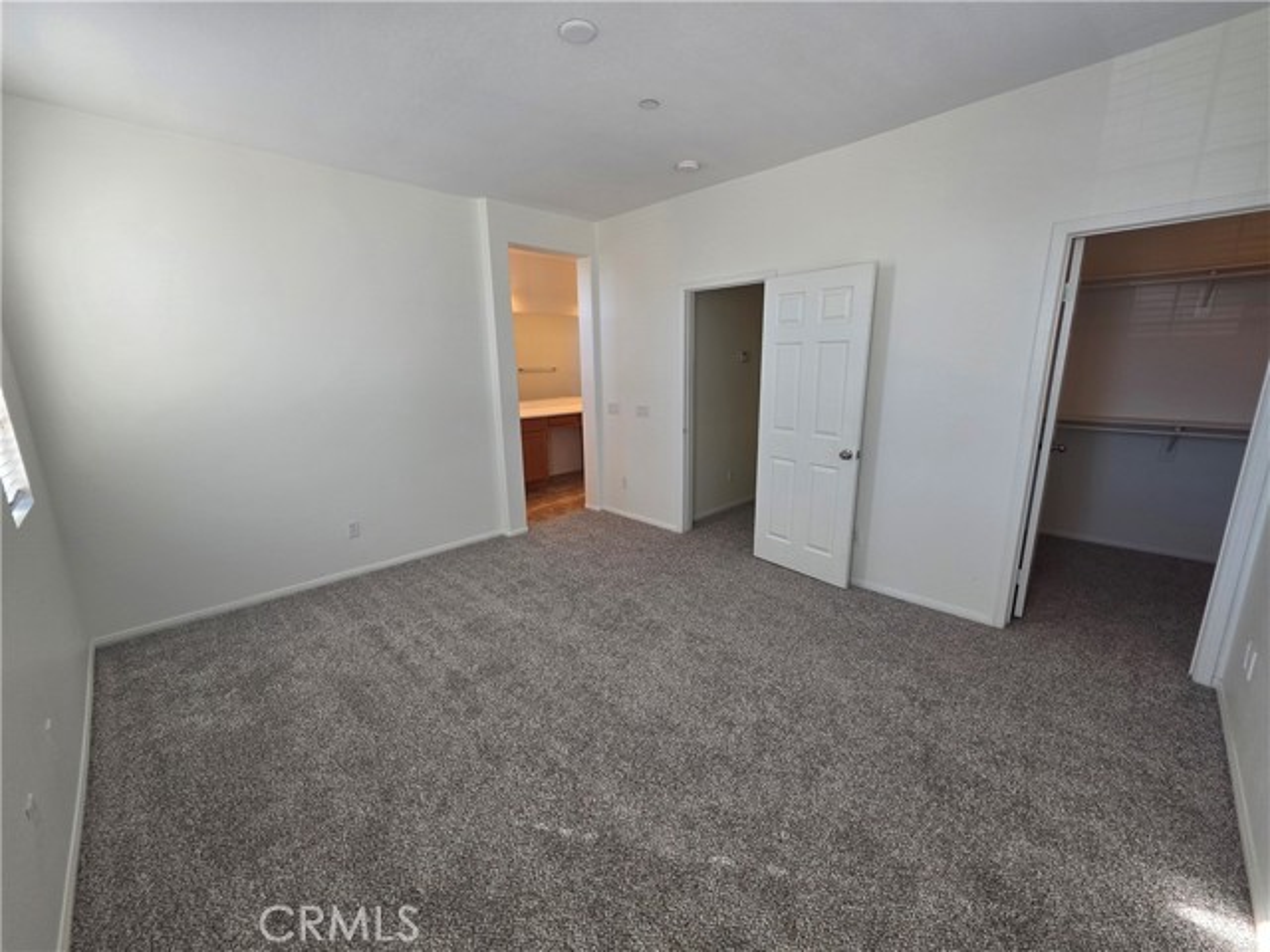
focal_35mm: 13
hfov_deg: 106.2
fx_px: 477
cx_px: 635
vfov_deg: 89.9
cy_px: 476
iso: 80
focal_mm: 2.2
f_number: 1.9
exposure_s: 1/120
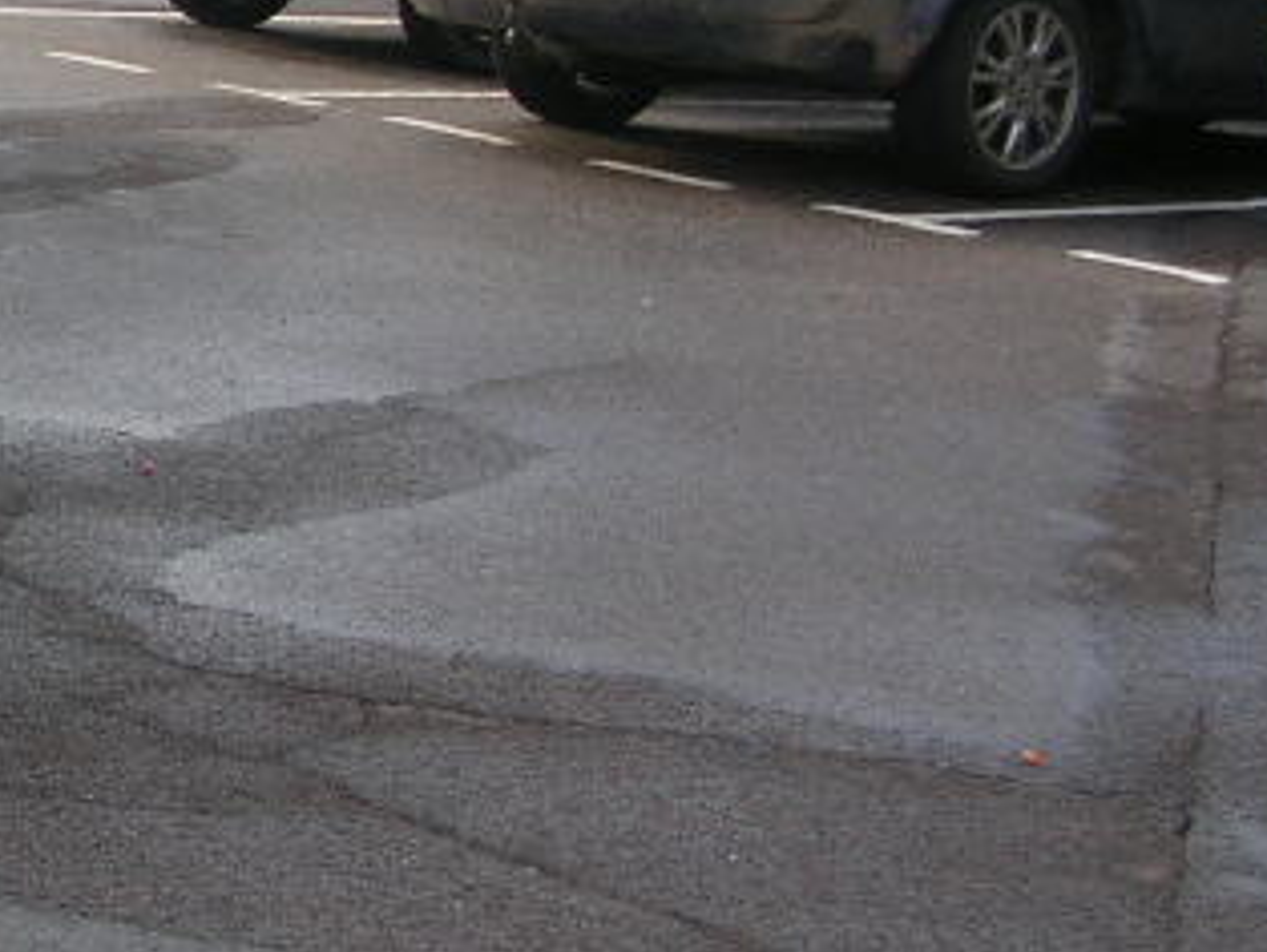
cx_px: -682
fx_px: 4176
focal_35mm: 114
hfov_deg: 15.7
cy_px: 121
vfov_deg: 12.9
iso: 50
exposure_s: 1/348
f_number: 2.8
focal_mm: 5.8
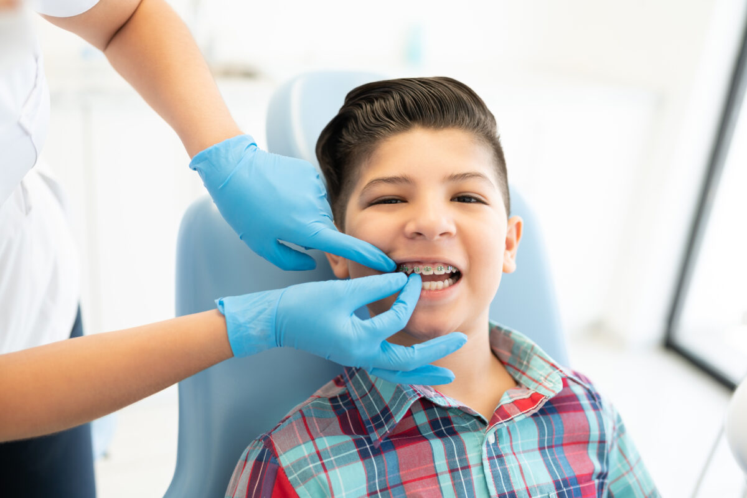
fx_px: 726
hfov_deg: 54.4
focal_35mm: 35
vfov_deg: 37.9
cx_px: 374
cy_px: 249
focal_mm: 35
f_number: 1.8
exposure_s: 1/160
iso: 200
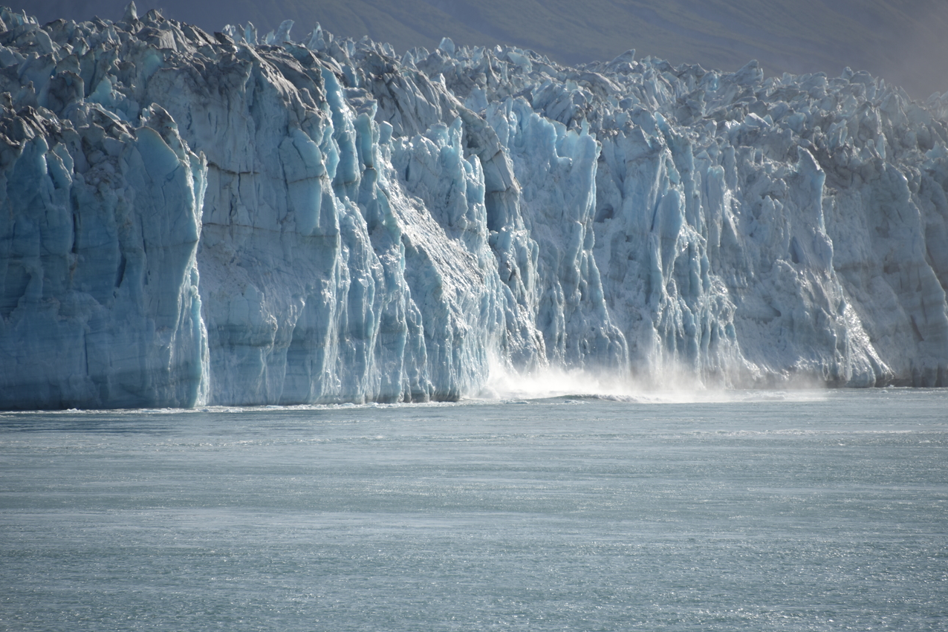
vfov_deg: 4.6
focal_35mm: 301
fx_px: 7927
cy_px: 316
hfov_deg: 6.8
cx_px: 474
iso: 100
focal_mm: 300
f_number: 7.1
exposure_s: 1/640
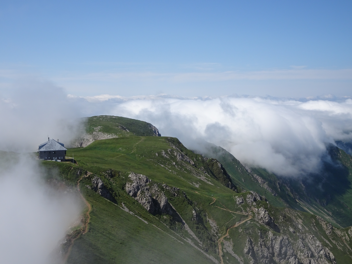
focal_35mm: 43
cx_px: 176
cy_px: 132
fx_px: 437
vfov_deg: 33.6
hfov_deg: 43.9
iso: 80
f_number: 4.5
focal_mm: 7.3
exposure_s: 1/1000
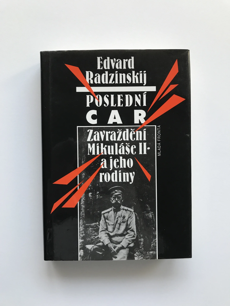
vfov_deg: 63.4
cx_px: 115
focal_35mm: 28
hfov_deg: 49.7
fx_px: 248
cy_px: 153
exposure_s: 1/33
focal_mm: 3.99
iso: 25
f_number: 1.8
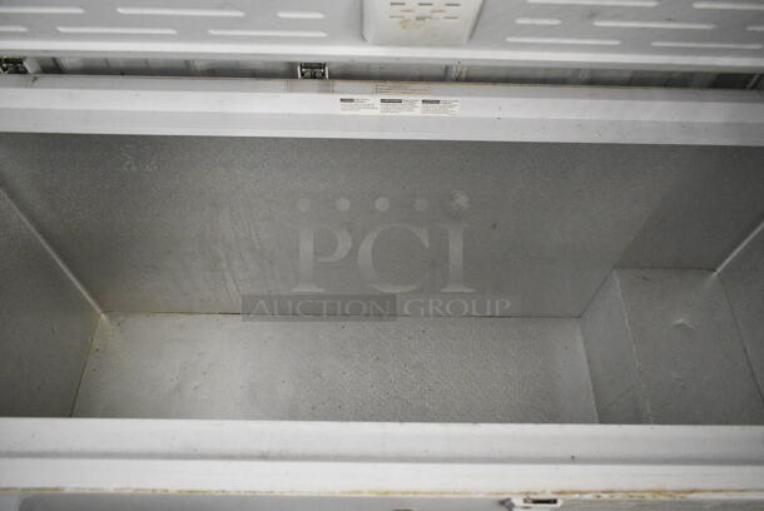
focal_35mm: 27
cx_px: 382
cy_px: 256
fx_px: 574
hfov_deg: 67.3
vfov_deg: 48.0
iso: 6400
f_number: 4.5
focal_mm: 18
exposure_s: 1/80
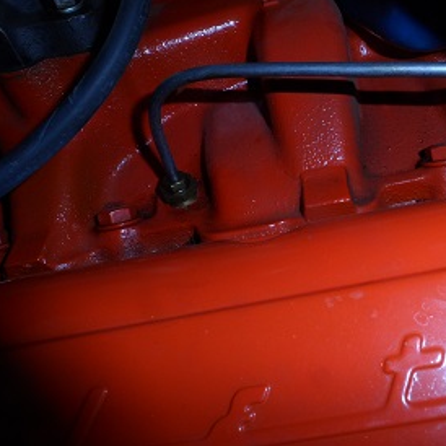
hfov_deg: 50.9
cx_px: 321
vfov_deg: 52.5
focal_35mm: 31
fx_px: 452
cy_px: 205
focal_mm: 4
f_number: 7.2
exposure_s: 1/30
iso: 100
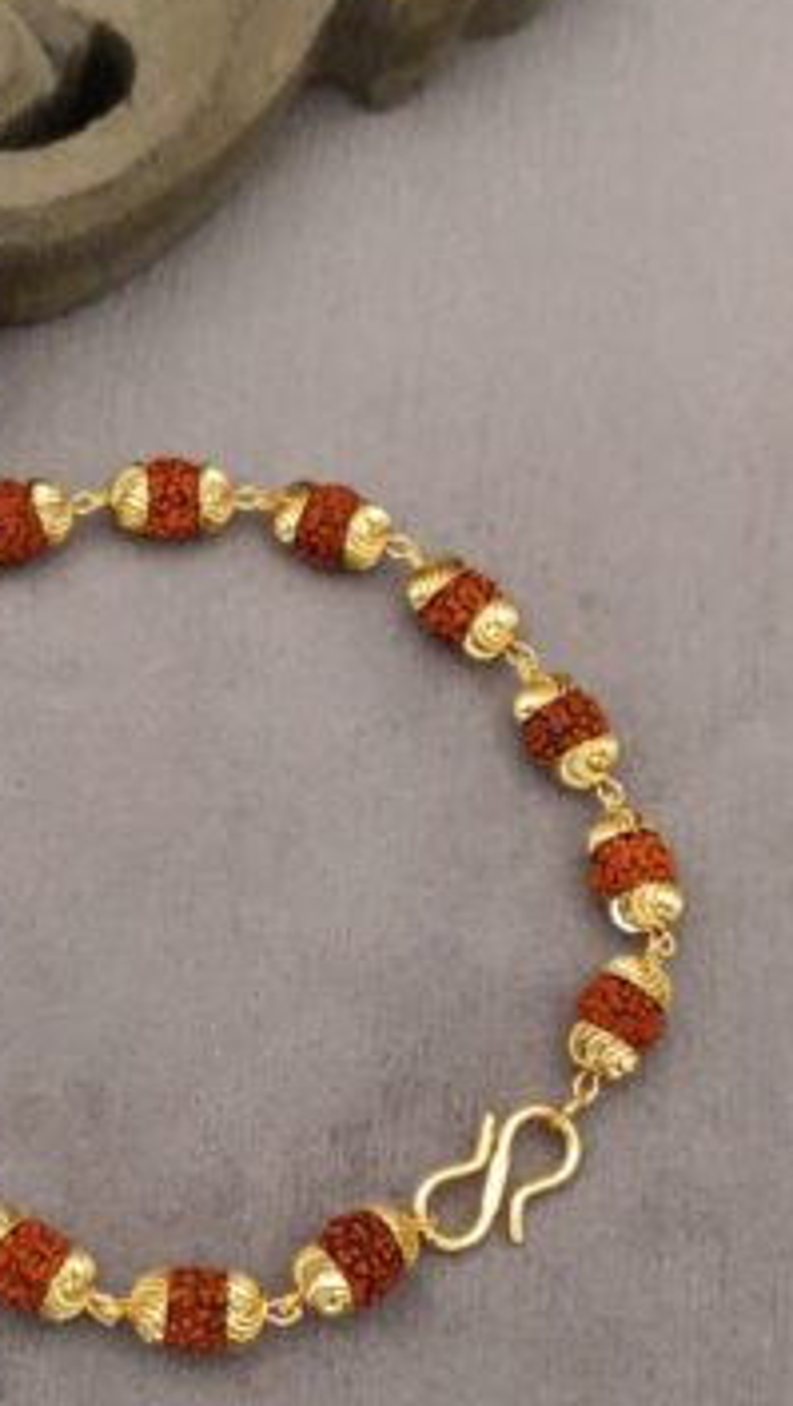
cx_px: 191
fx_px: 1343
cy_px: 807
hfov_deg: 32.2
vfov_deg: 55.0
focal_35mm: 36
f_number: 1.7
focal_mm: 4.25
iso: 1600
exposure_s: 1/14
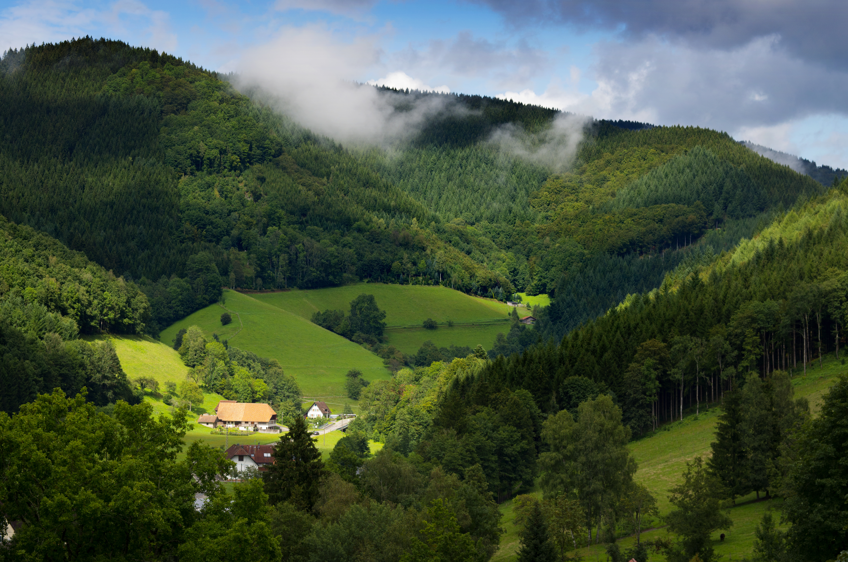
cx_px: 424
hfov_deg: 27.0
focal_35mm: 75
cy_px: 281
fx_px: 1763
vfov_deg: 18.1
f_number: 5.6
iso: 200
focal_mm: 50
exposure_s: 1/500
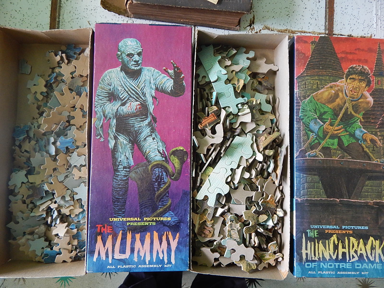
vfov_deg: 61.1
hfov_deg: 76.4
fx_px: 244
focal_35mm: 22
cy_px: 144
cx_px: 192
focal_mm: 4
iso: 220
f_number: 3
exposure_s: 1/30
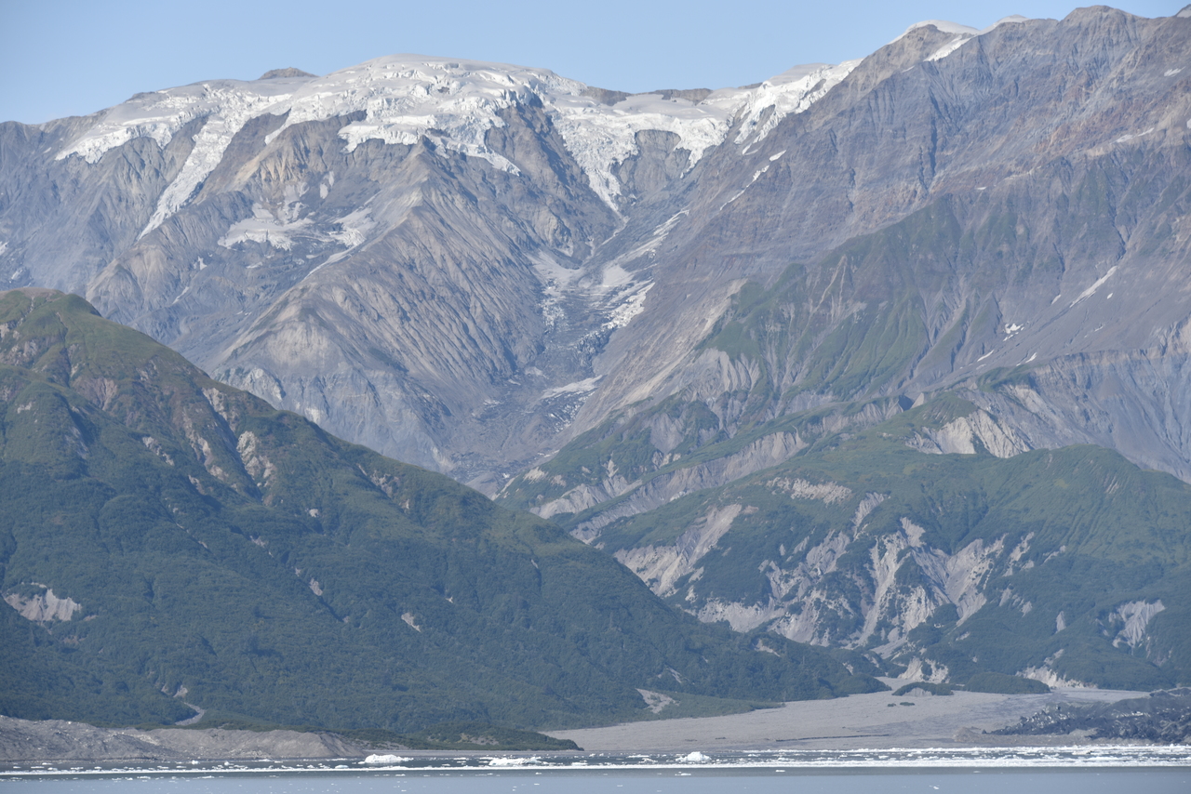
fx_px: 4963
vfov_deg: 9.2
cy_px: 397
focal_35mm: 150
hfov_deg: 13.7
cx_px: 596
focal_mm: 150
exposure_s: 1/320
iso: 100
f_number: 8
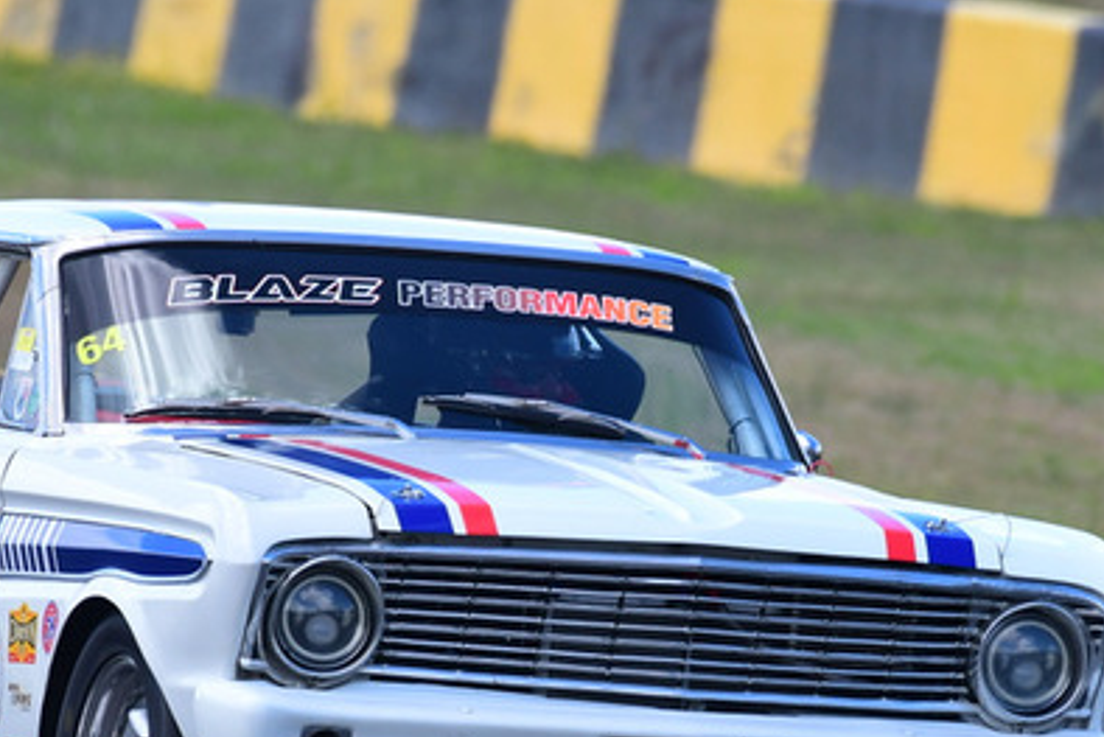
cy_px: 359
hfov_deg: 1.4
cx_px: 434
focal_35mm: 1524
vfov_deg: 0.9
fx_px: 46751
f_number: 8
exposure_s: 1/640
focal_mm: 500
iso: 500
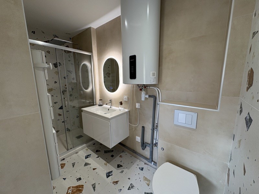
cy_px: 97
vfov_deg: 85.7
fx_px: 105
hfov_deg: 102.1
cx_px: 130
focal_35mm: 14
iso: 100
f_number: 2.2
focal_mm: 2.22
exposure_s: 1/100
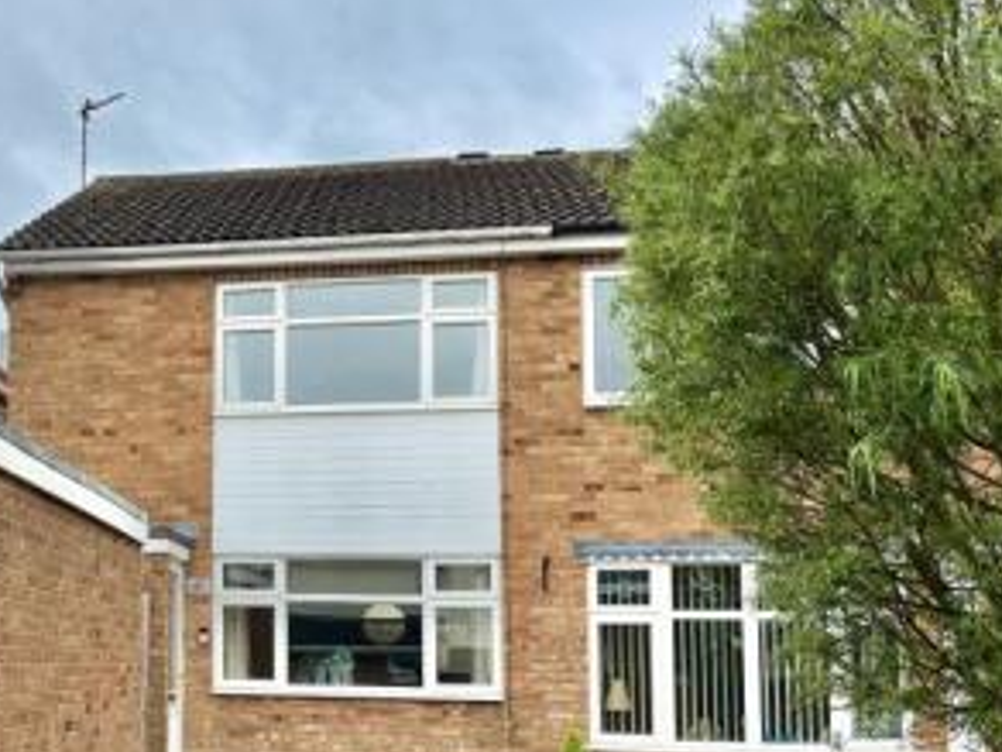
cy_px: 503
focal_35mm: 52
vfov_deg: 27.9
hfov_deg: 35.0
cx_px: 125
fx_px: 1505
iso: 50
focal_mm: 5.96
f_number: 1.6
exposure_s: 1/1845
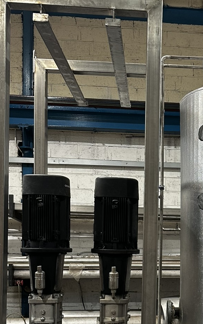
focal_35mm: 56
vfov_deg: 35.4
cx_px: 205
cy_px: 245
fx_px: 496
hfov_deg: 22.2
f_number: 1.78
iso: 125
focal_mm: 6.86
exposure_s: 1/50
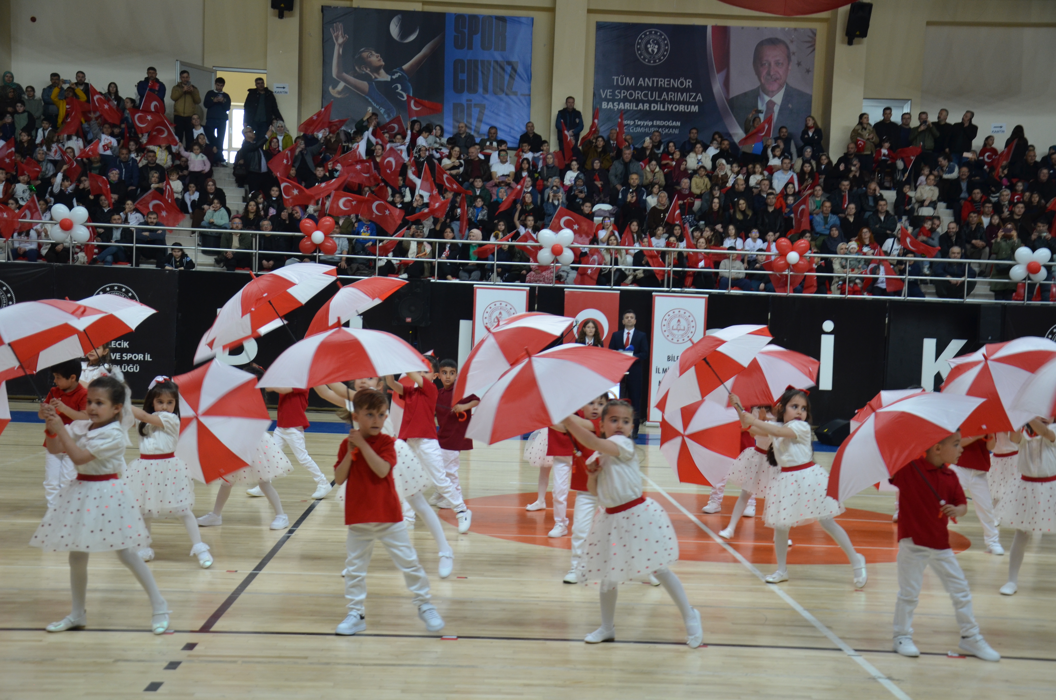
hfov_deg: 39.0
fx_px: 1493
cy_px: 350
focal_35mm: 51
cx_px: 528
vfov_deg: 26.4
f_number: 4.2
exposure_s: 1/60
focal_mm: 34
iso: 400
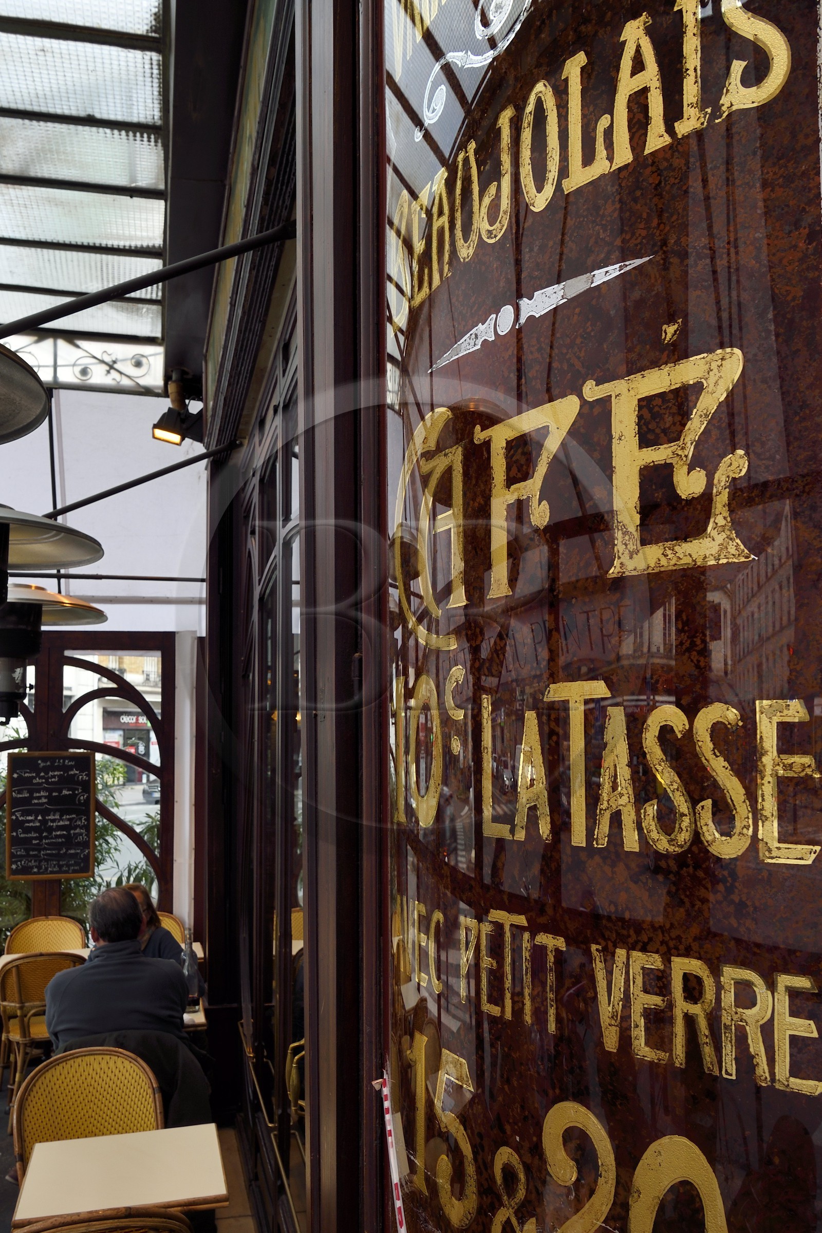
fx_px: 1027
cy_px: 616
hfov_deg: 43.6
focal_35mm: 30
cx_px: 411
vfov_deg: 61.9
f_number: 10
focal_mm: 30
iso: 400
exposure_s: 1/60
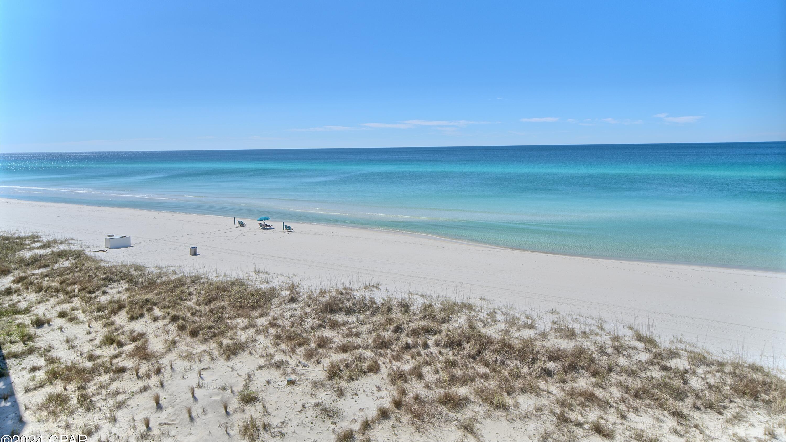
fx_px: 438
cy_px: 202
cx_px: 393
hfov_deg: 83.8
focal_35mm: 21
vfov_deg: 53.5
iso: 100
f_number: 9.5
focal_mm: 20
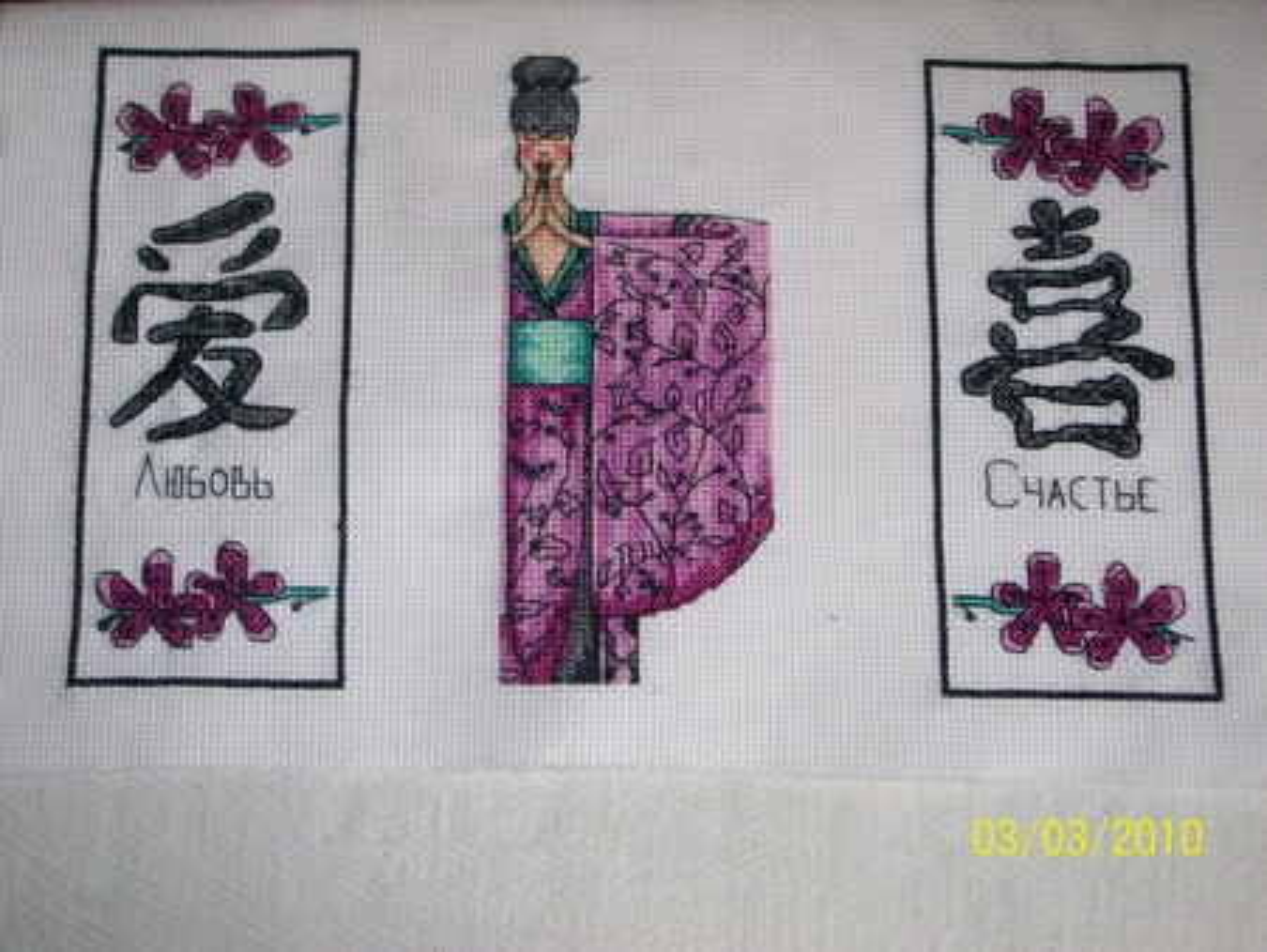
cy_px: 476
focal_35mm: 53
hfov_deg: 36.2
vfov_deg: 27.5
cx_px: 634
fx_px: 1941
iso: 160
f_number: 3.6
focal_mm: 8.8
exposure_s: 1/70.6
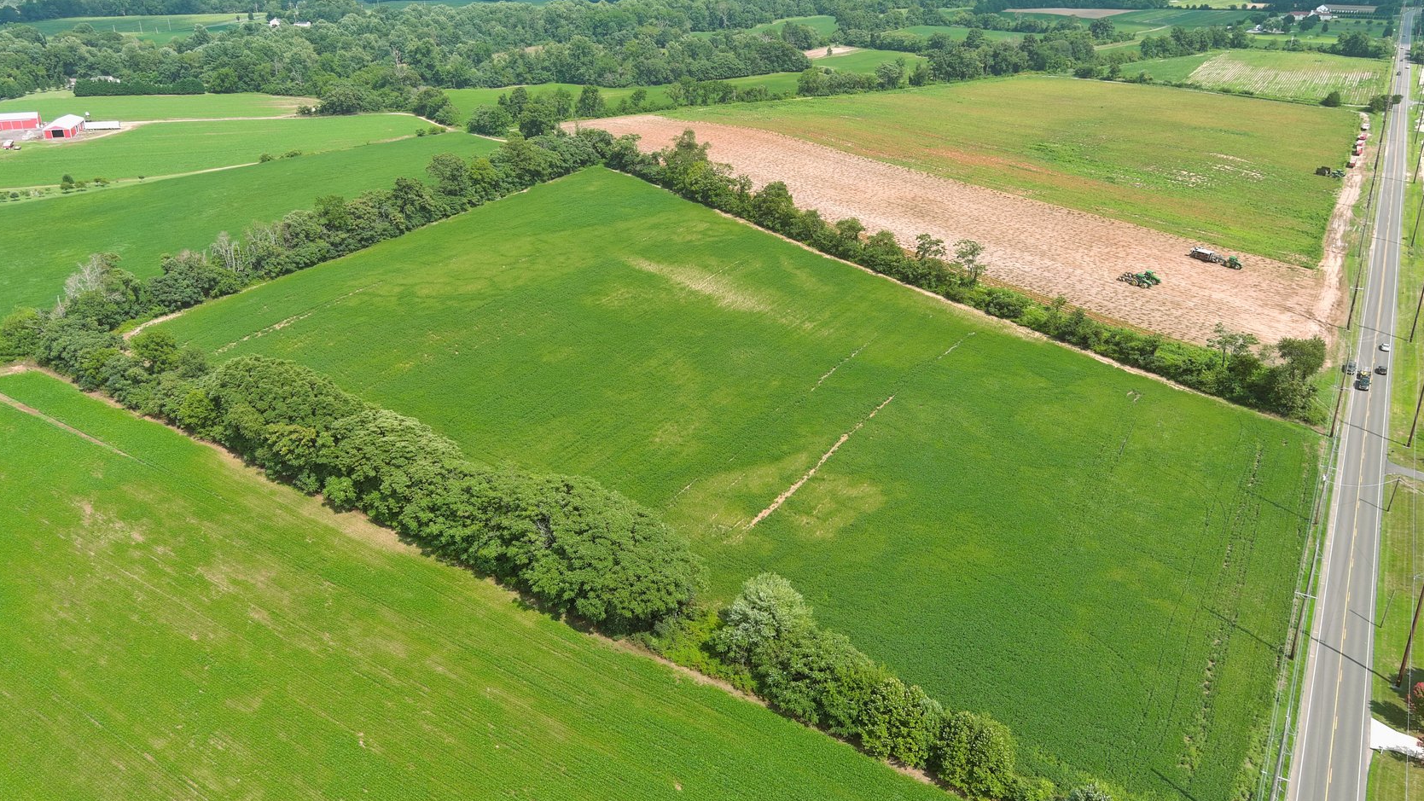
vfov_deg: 37.8
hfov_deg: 62.6
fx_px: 1171
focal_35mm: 31
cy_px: 387
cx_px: 707
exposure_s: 1/640
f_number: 2.8
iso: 100
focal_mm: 10.57
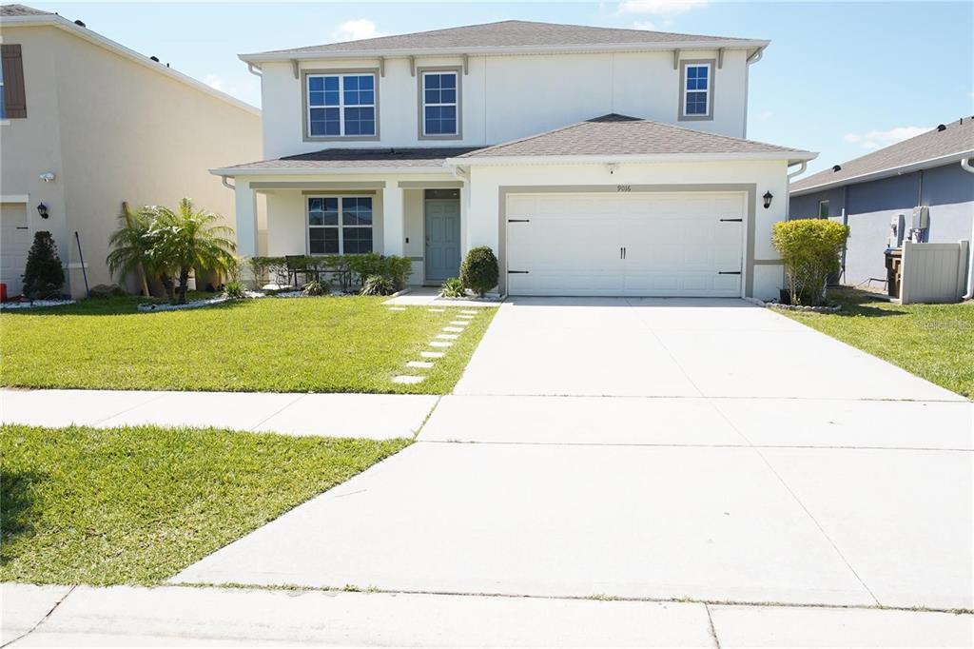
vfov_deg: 53.1
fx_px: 649
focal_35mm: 24
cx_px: 487
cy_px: 324
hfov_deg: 73.8
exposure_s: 1/125
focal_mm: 16
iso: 100
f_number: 11
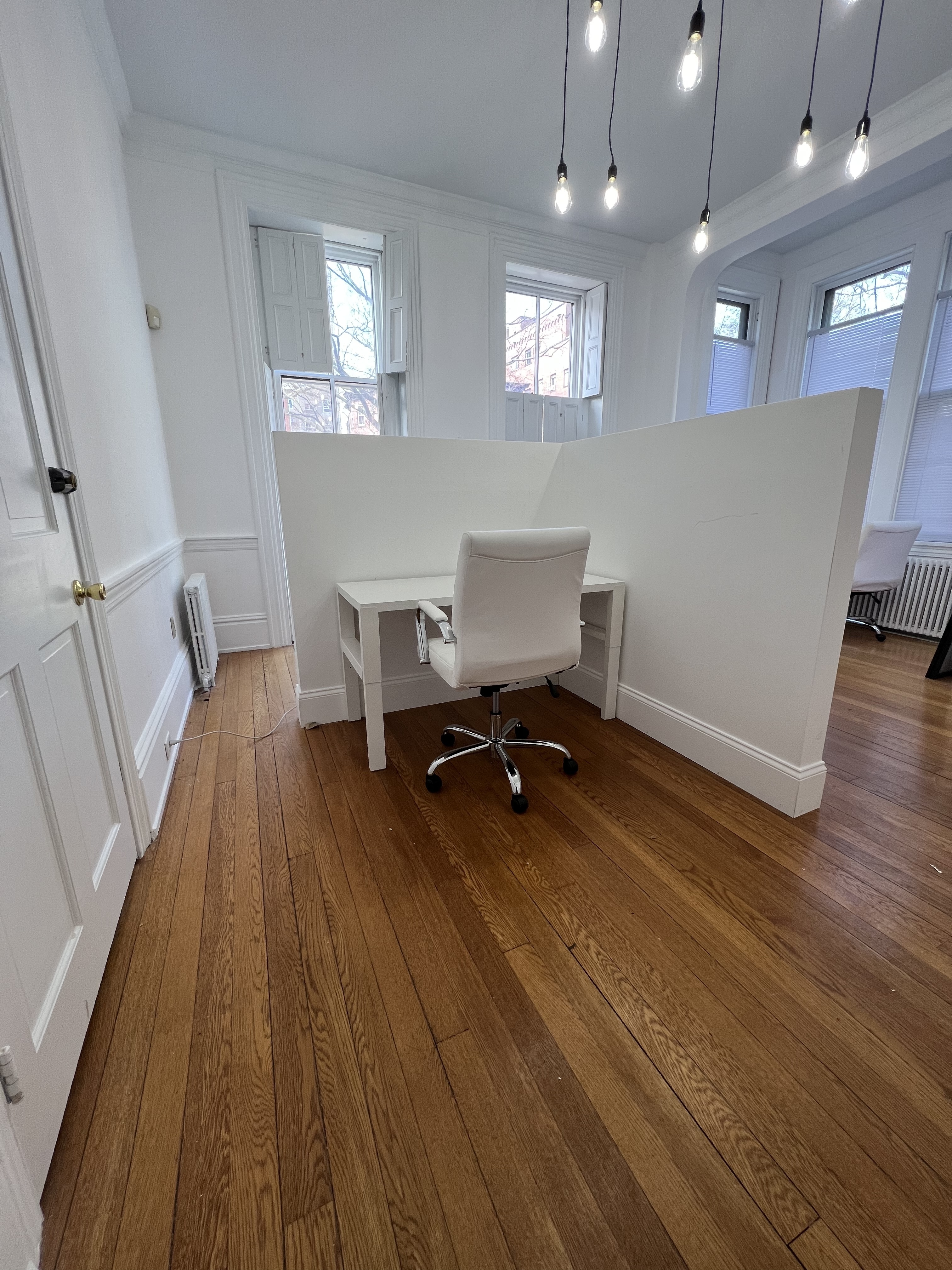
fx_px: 477
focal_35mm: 13
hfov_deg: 89.9
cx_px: 476
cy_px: 635
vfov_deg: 106.2
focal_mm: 1.57
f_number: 1.8
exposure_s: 1/122
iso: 100
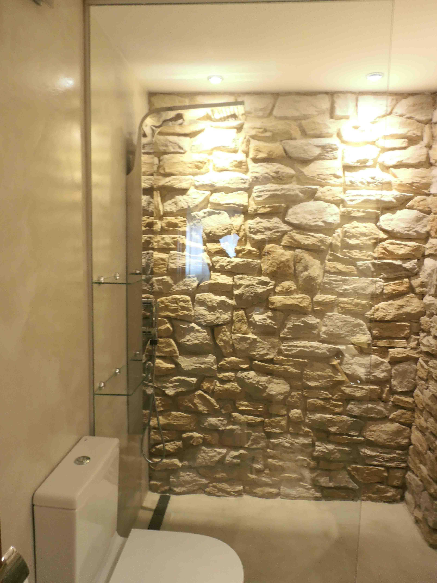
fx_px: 404
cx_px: 218
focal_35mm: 24
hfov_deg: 56.8
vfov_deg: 71.6
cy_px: 292
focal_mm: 4.2
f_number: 3
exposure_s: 1/6
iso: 125
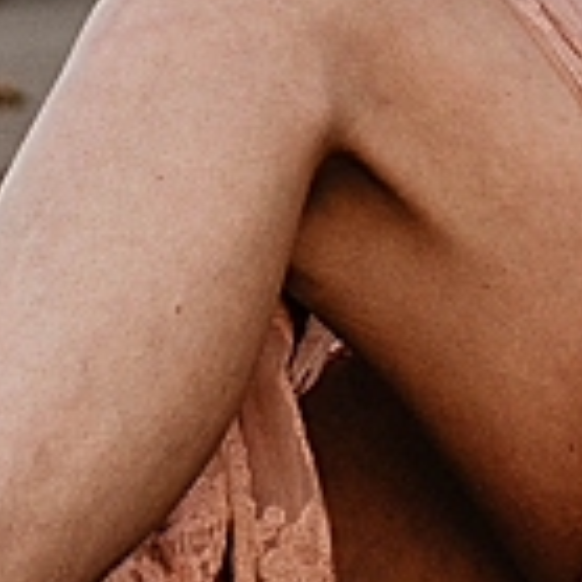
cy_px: -670
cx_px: 611
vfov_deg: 3.5
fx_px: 9321
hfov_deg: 3.6
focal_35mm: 490
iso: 400
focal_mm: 50
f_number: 2.8
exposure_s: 1/1250
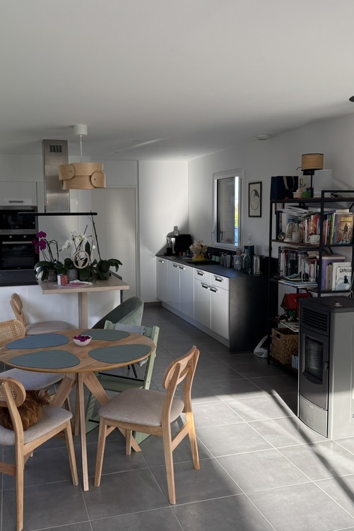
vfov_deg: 55.8
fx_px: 502
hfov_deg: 38.8
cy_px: 261
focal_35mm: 34
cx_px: 154
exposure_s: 1/397
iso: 80
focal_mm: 6.76
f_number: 1.78
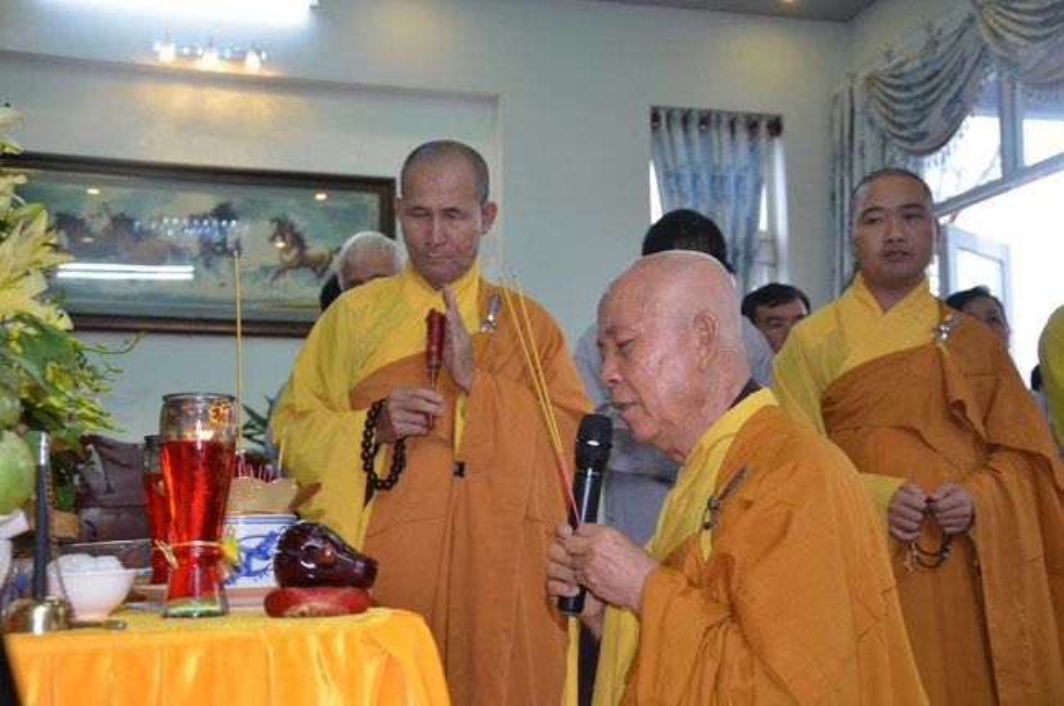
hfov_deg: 37.9
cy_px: 353
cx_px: 532
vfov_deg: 25.7
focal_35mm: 52
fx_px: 1549
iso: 640
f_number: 4.5
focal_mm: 35
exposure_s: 1/60
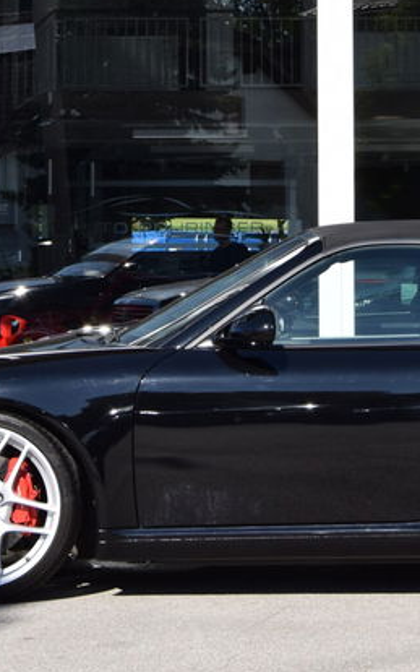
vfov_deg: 15.7
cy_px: 128
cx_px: 345
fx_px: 2421
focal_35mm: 132
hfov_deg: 9.9
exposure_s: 1/400
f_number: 10
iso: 200
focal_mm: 35
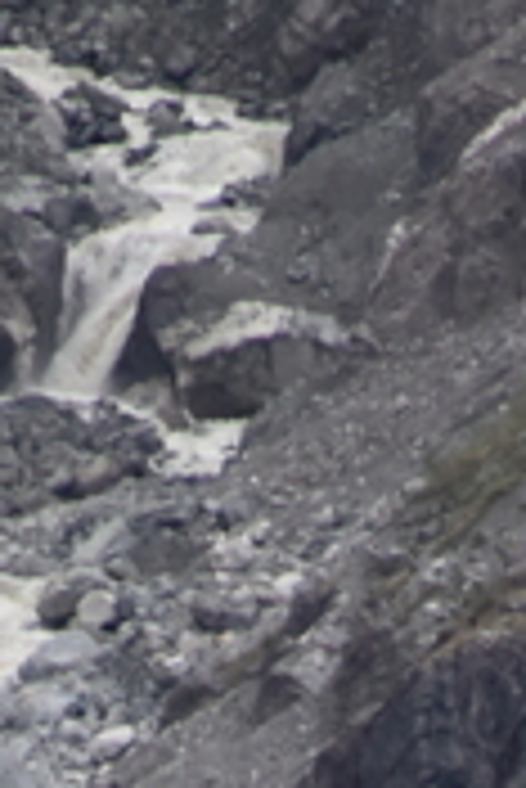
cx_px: 697
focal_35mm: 2192
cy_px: 1896
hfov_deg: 0.6
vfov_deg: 0.9
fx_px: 47943
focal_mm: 300
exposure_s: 1/640
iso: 720
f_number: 5.6
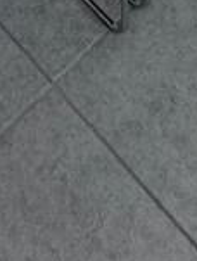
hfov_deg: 13.0
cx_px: -55
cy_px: -659
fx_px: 839
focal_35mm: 111
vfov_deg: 9.5
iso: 100
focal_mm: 2.22
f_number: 2.2
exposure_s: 1/120
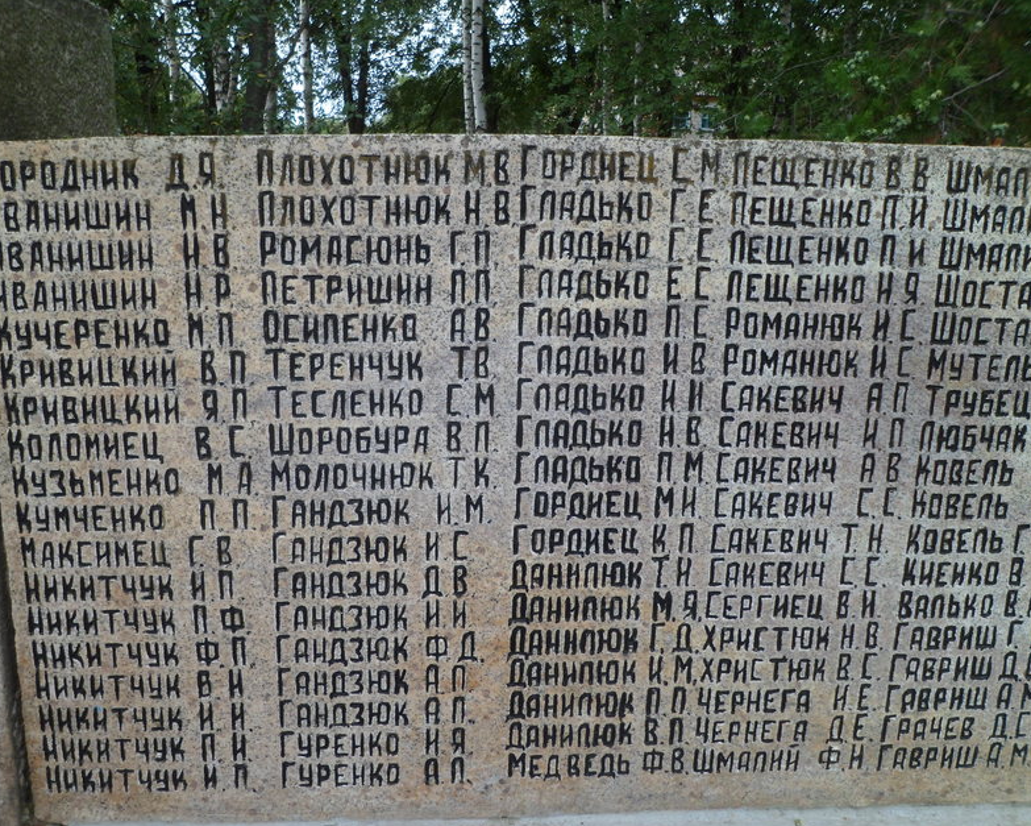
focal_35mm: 32
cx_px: 473
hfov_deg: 55.6
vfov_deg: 45.8
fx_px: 977
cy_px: 422
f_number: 3.5
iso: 80
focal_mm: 5.7
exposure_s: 1/180
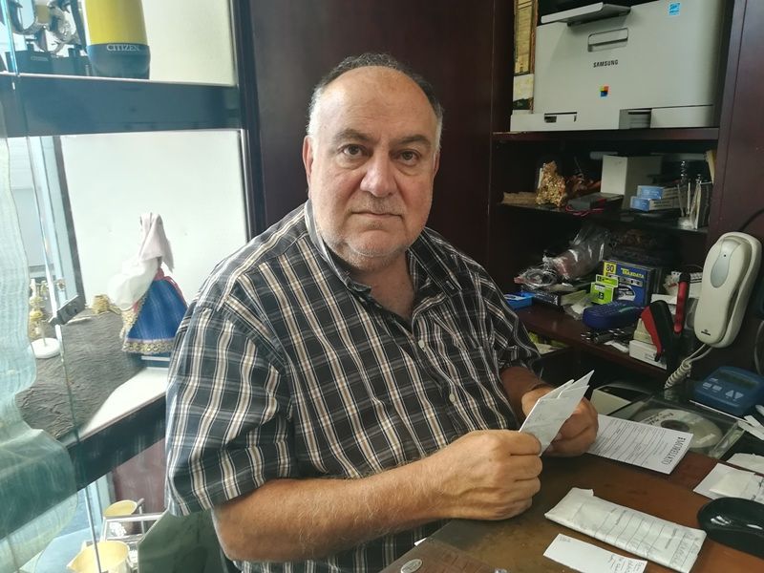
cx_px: 382
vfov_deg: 53.1
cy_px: 286
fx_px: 574
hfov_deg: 67.3
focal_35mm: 26
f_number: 2.2
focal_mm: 3.83
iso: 125
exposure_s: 1/33.3
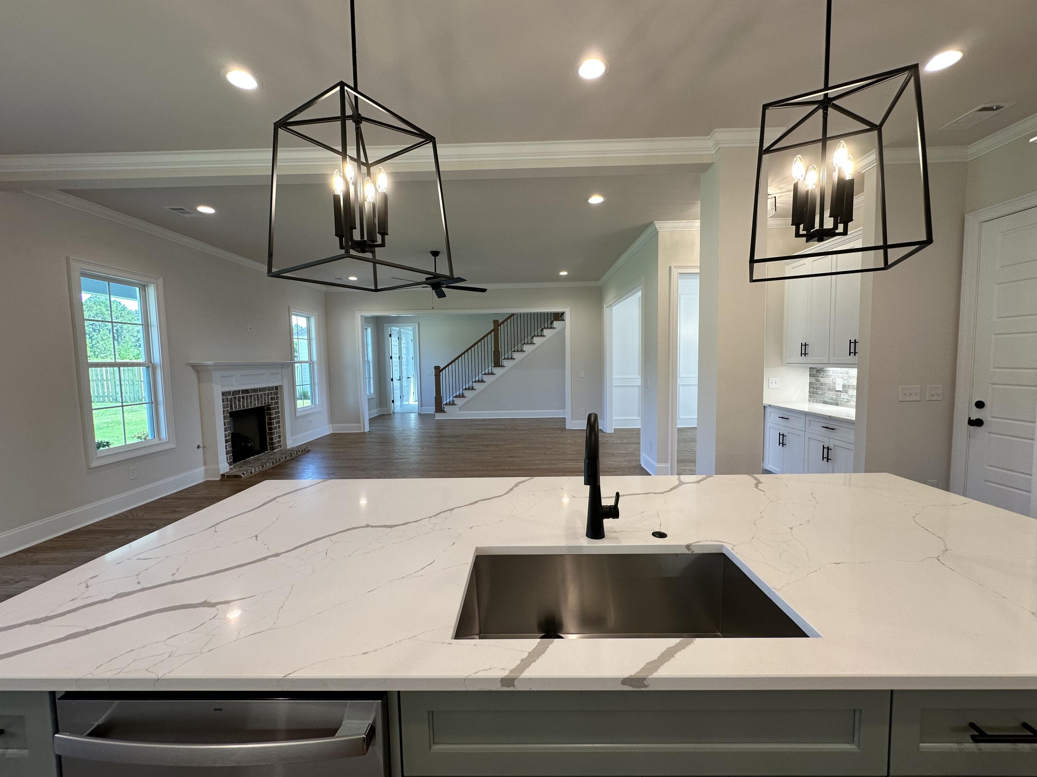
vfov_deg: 85.7
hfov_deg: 102.1
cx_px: 518
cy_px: 388
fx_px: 419
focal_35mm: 14
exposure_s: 1/120
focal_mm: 2.22
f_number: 2.2
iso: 100
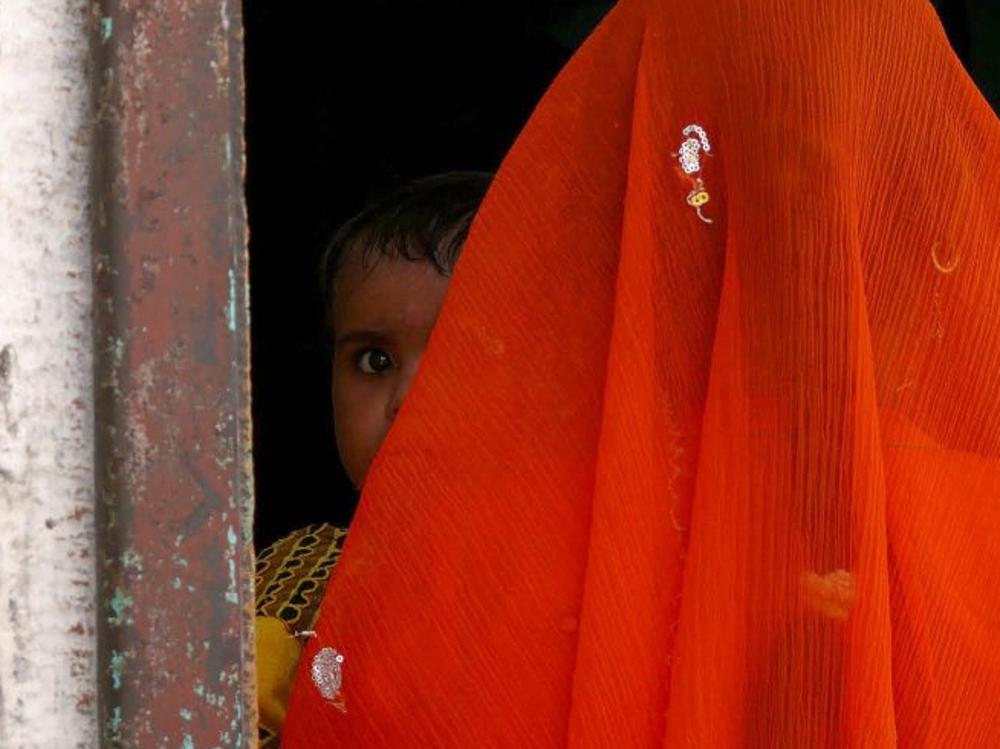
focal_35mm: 219
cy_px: 431
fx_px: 6324
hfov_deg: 9.0
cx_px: 424
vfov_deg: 6.8
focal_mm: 37.8
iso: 100
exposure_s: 1/200
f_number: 3.6
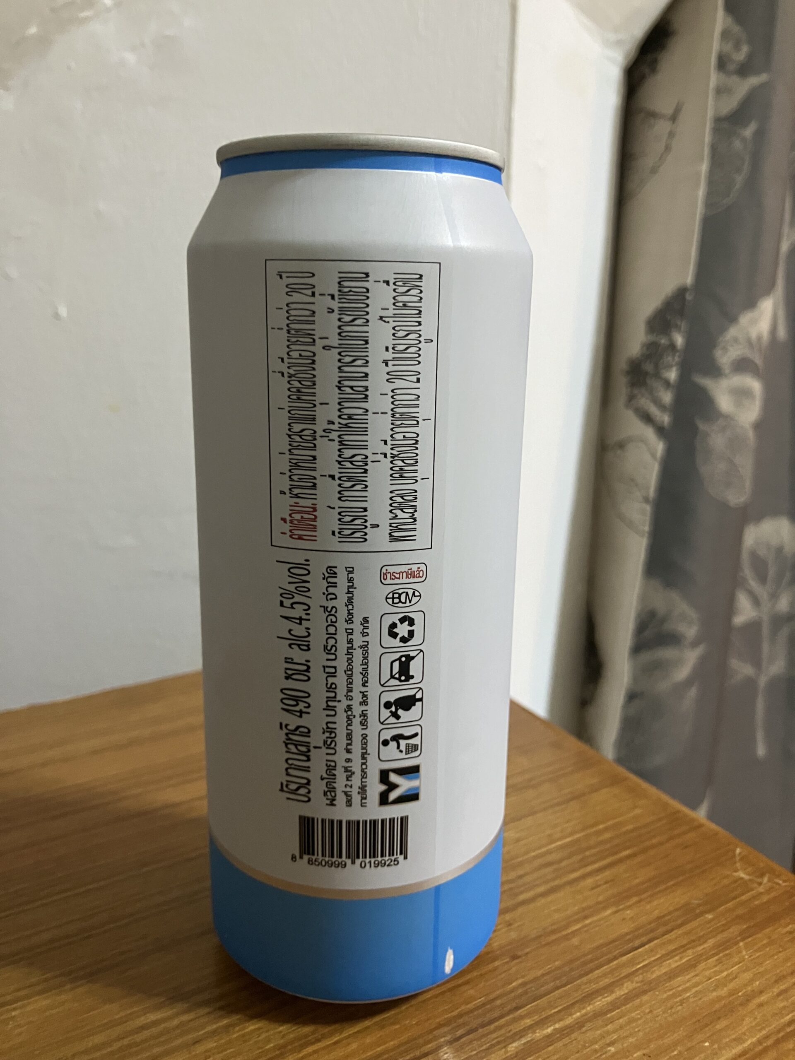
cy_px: 530
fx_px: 857
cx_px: 398
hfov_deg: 49.7
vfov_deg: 63.4
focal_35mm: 28
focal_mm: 3.99
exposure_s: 1/33
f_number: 1.8
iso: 400
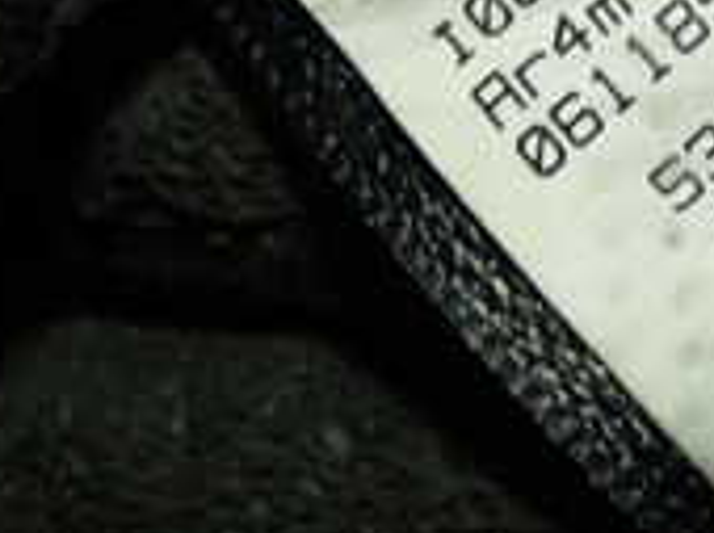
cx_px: 995
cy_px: 164
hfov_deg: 17.2
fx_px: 2183
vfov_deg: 13.9
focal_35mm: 106
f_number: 2.3
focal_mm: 5.4
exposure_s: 1/50
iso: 200
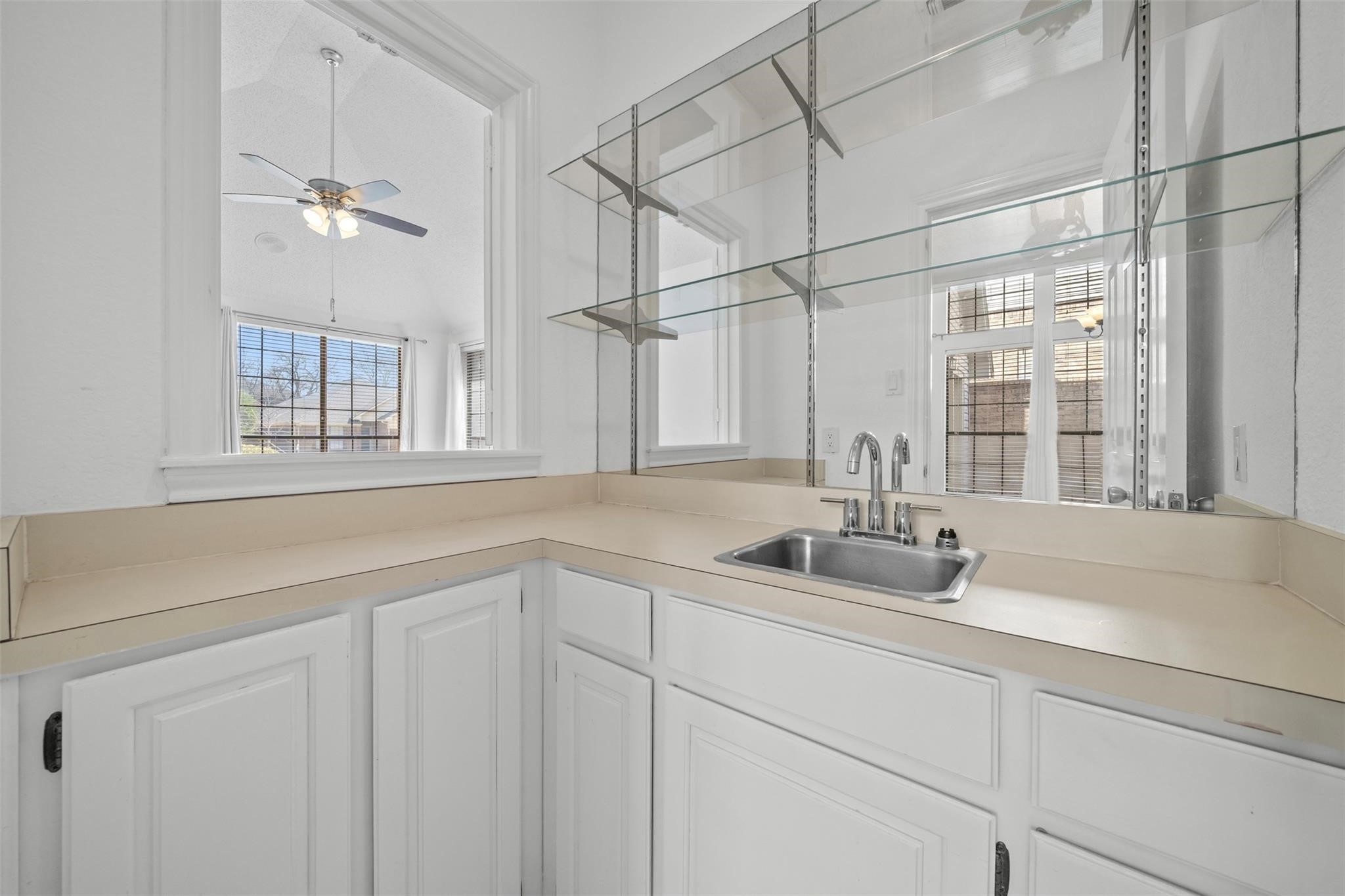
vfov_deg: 90.0
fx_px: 448
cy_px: 448
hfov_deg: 112.6
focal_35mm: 12
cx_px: 672
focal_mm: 12
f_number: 8
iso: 250
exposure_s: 1/6
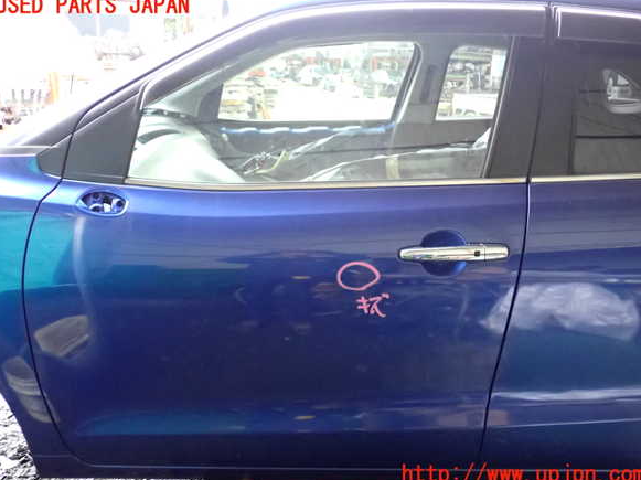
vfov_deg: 45.4
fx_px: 574
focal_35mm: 31
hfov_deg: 58.4
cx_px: 320
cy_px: 241
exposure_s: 1/200
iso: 2000
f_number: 2.3
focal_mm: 5.4
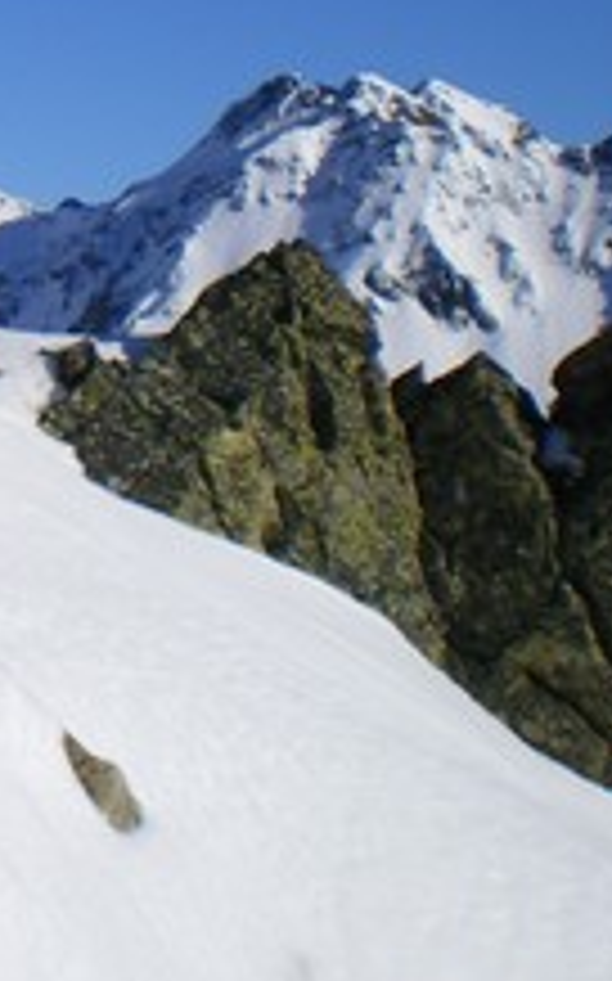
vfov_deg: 18.6
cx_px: -567
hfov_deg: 10.9
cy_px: 234
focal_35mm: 111
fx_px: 2966
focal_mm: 6.3
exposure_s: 1/800
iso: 64
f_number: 4.6
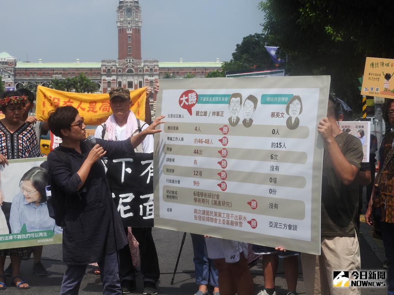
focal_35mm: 80
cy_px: 148
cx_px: 197
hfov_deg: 24.4
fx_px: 911
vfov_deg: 18.4
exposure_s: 1/1250
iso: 100
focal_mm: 14.3
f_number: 4.5
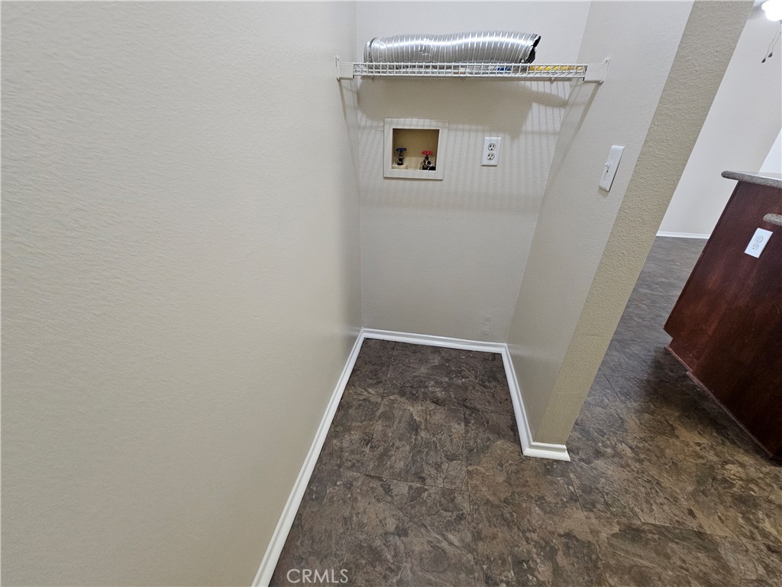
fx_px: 294
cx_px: 391
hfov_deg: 106.2
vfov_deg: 89.9
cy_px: 294
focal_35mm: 13
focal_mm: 2.2
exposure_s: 1/60
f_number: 2.2
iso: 400
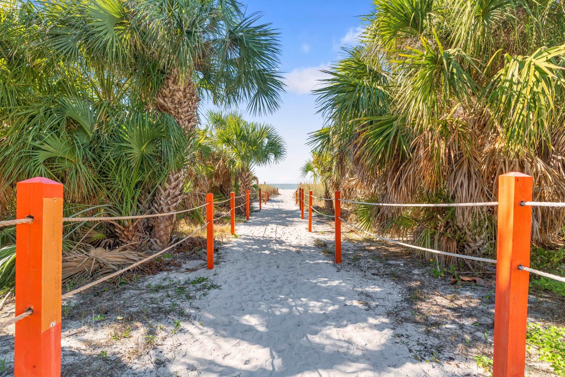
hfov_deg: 90.0
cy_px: 188
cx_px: 282
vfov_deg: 67.4
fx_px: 283
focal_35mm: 18
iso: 250
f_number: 8
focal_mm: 18
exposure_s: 1/50
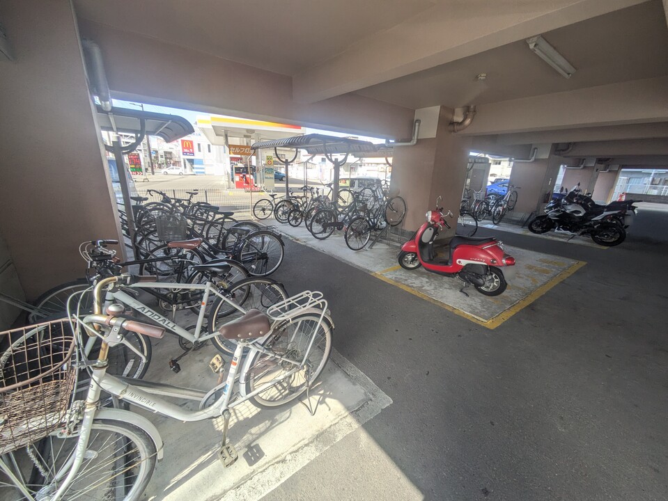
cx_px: 334
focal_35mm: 14
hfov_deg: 102.0
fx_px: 270
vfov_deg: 85.7
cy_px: 250
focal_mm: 1.83
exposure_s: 1/325
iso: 49
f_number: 2.2
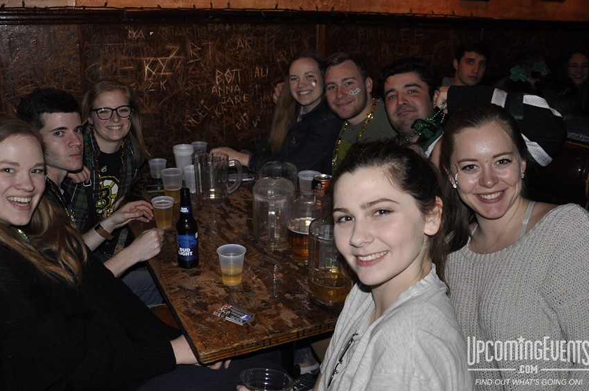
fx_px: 523
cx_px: 269
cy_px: 182
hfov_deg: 58.7
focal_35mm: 32
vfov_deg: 41.0
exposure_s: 1/60
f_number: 3.5
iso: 400
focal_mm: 18
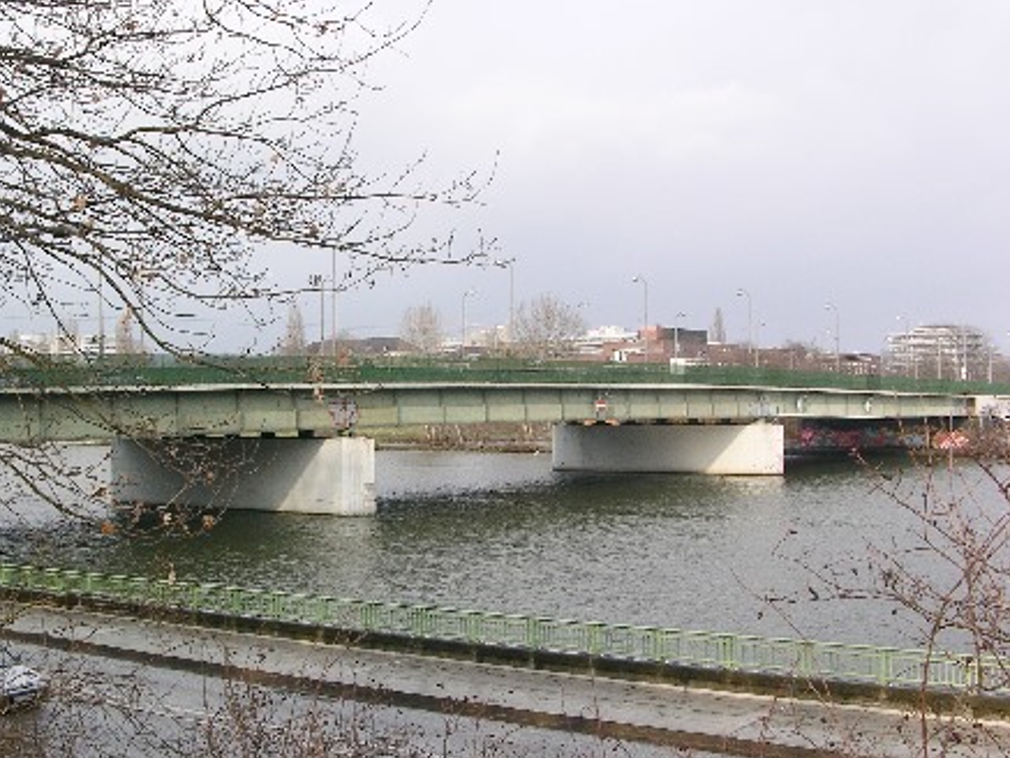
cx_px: 373
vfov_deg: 30.9
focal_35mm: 47
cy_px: 428
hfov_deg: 40.1
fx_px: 1372
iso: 50
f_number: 6.3
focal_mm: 9
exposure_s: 1/80.4
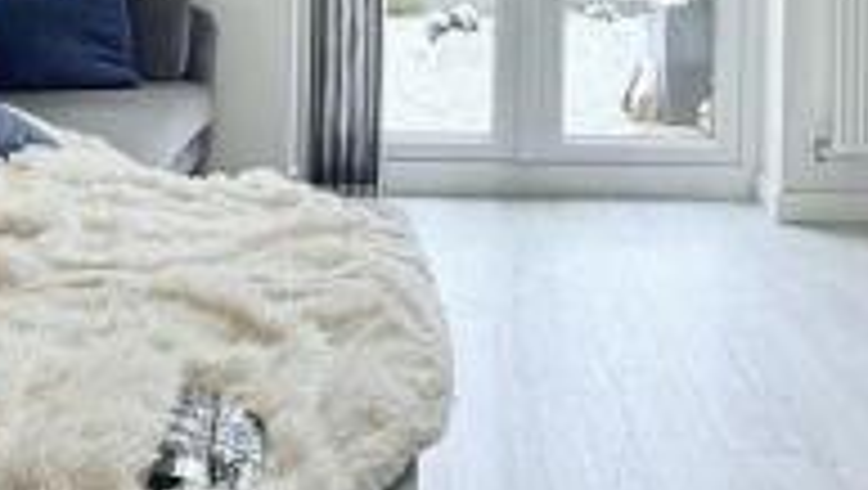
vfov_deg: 23.3
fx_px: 1060
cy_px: -133
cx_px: 456
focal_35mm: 46
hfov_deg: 44.5
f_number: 2.2
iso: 64
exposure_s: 1/197
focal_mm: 2.22
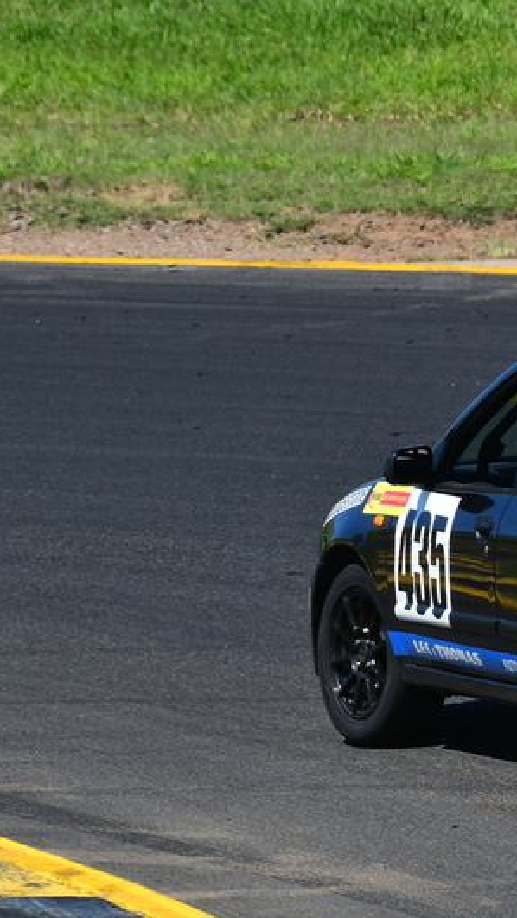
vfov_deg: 1.8
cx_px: 584
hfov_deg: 1.0
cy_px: 459
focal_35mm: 1184
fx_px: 28833
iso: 500
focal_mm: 500
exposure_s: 1/640
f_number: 13
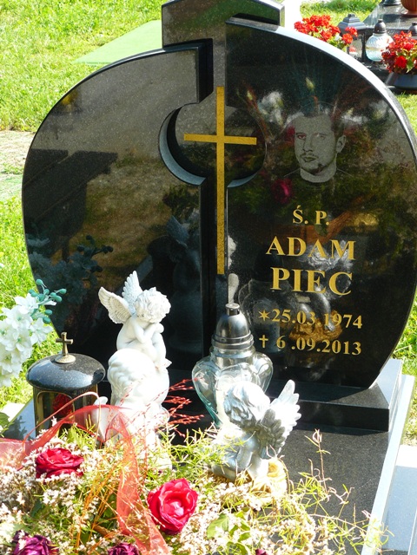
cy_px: 278
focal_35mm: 79
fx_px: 1269
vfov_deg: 24.7
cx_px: 208
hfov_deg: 18.7
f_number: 4
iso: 100
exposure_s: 1/125
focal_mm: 13.1
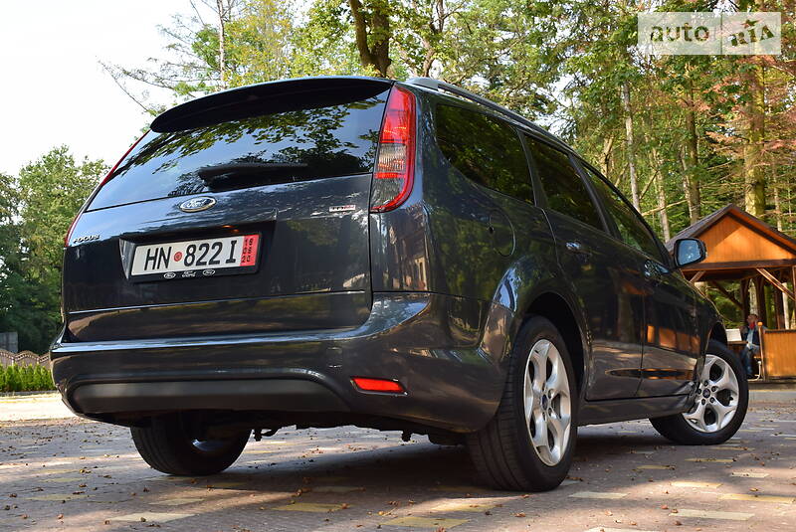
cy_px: 266
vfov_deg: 29.9
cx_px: 398
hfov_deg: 43.6
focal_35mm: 45
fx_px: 996
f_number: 9
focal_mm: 30
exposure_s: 1/100
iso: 400
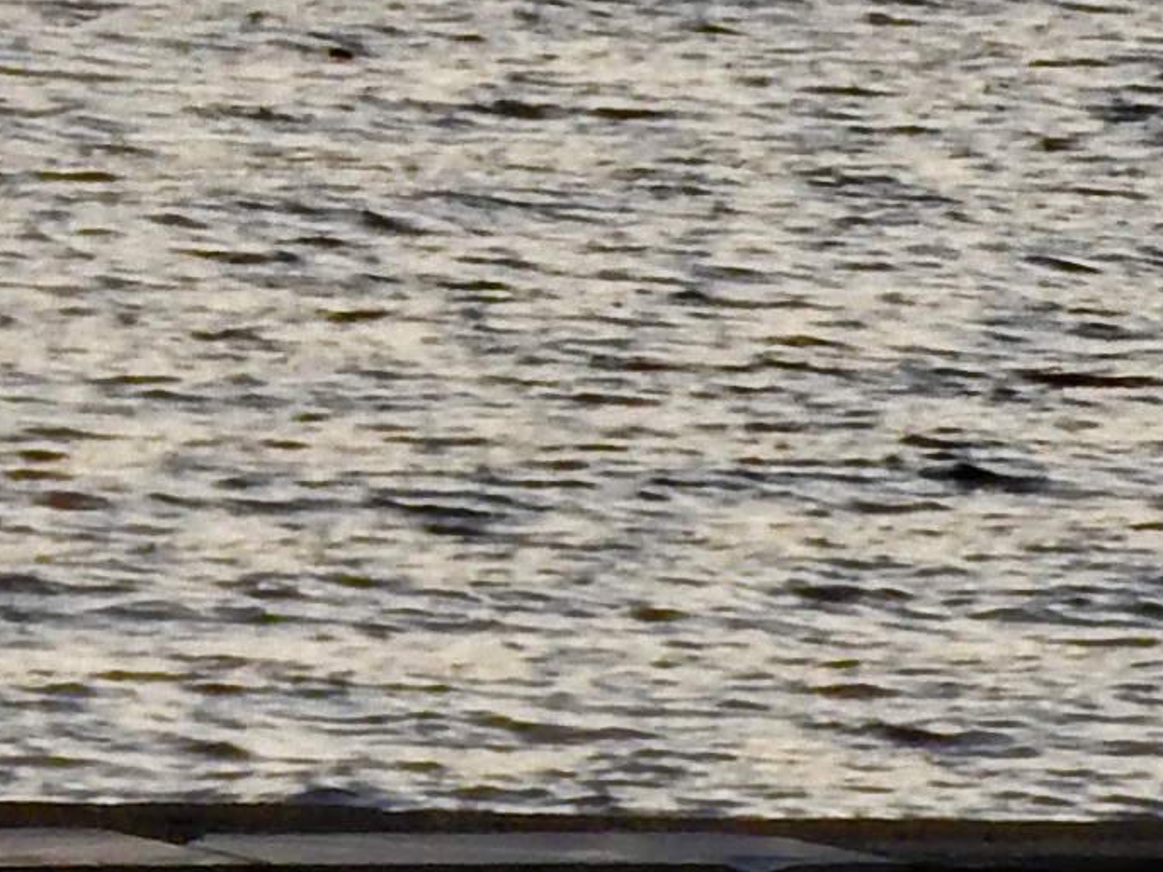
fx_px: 23753
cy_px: -416
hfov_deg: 2.8
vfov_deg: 2.1
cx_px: -1699
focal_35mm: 707
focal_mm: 18.8
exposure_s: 1/60
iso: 200
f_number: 4.8
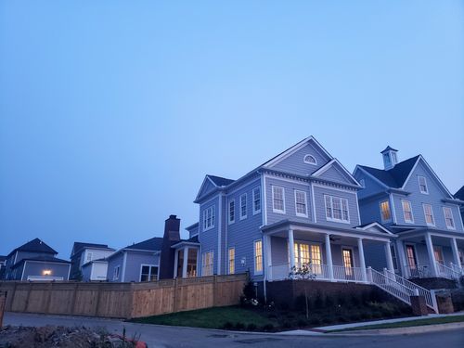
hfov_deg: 67.3
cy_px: 174
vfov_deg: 53.1
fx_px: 349
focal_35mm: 26
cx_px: 232
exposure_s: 1/30
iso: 250
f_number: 1.5
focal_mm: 4.3
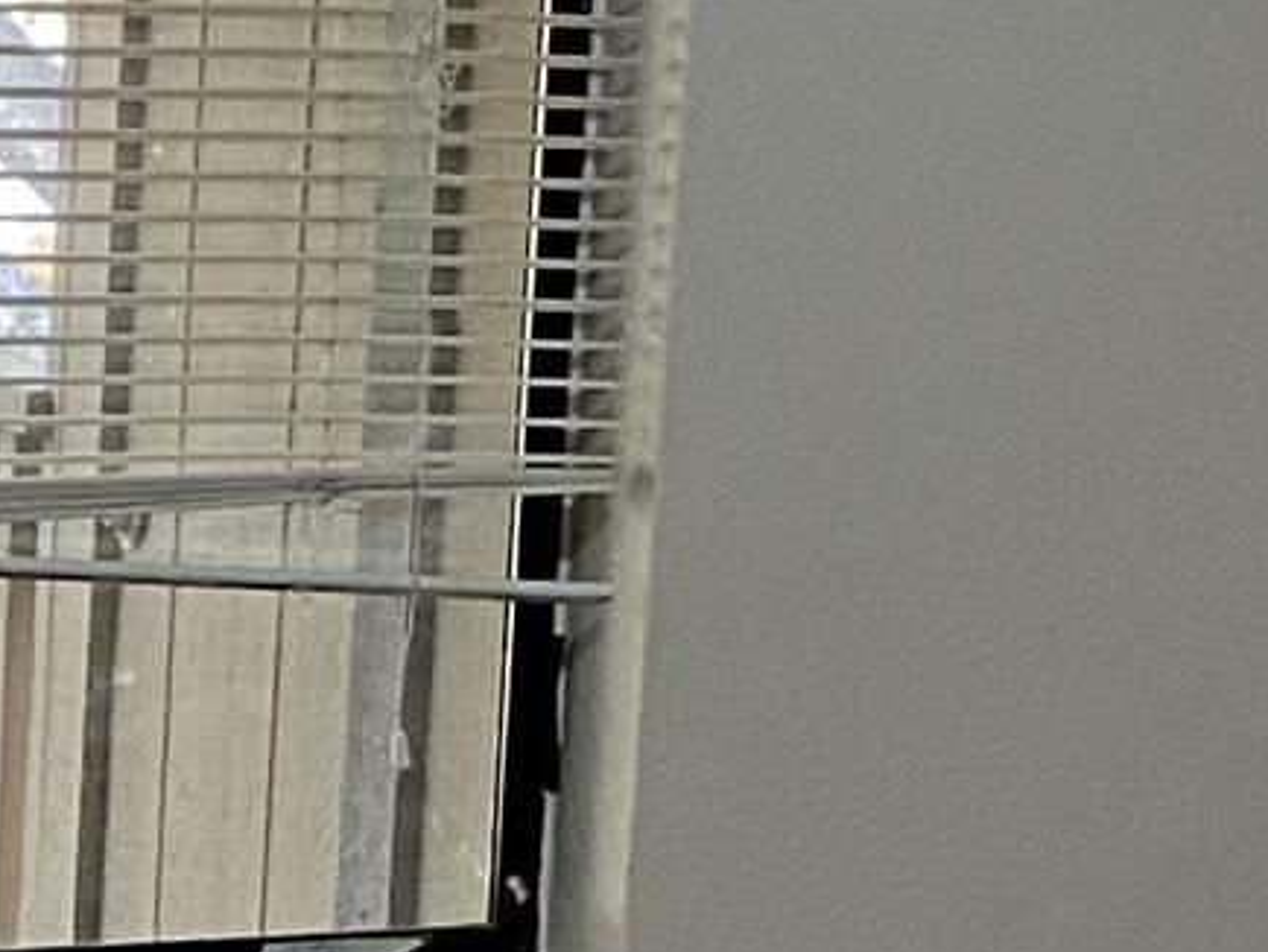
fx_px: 6744
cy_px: 1110
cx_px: -58
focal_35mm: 184
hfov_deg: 10.6
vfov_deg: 8.0
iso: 320
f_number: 1.8
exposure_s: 1/60
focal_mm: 4.25
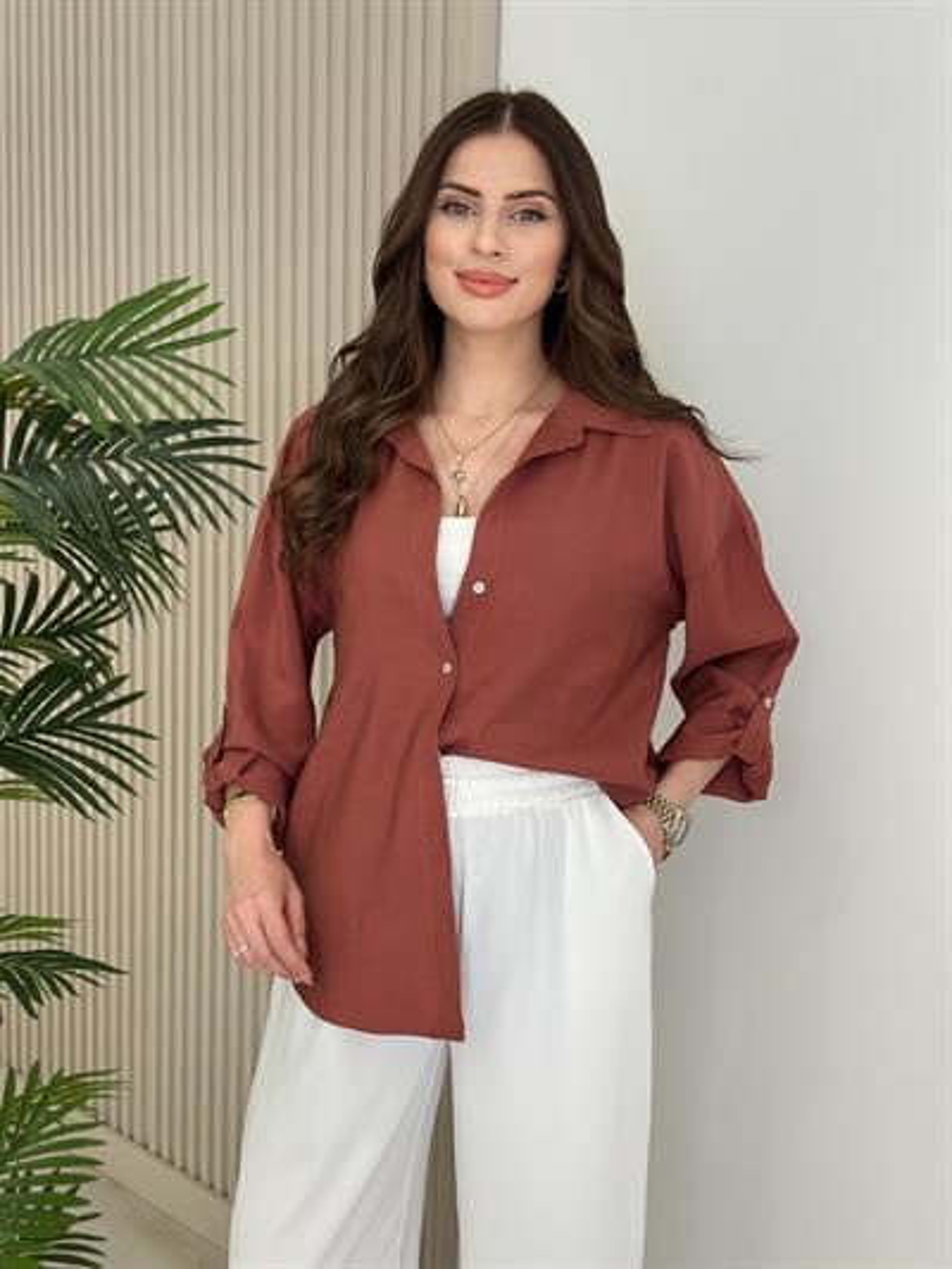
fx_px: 1759
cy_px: 634
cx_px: 476
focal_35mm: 48
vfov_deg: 39.6
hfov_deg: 30.3
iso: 80
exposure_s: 1/324
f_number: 1.78
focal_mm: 6.86
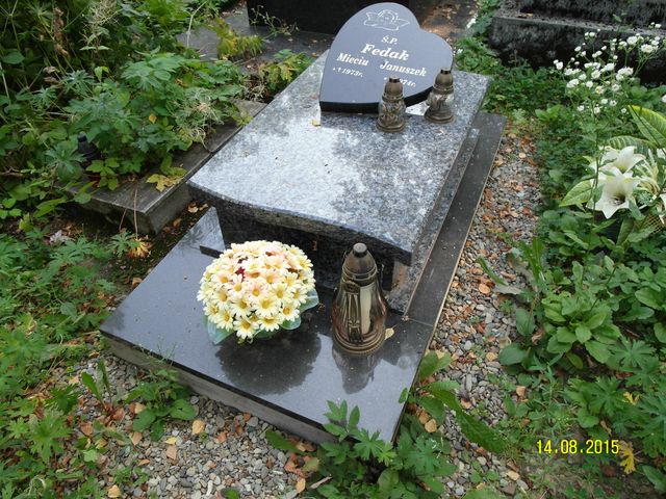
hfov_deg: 71.6
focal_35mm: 24
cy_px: 250
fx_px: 462
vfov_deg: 56.8
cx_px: 333
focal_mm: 5.2
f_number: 3.4
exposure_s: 1/90
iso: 80
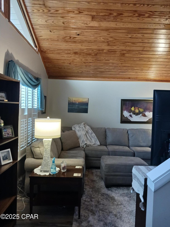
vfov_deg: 65.3
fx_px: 177
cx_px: 85
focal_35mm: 27
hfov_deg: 51.4
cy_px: 114
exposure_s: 1/24
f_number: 1.8
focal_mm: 4
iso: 320
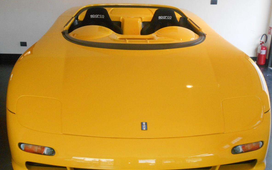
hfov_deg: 47.2
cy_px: 101
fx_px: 311
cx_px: 138
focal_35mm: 42
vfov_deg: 30.5
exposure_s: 1/250
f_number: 3.9
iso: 560
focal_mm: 6.7
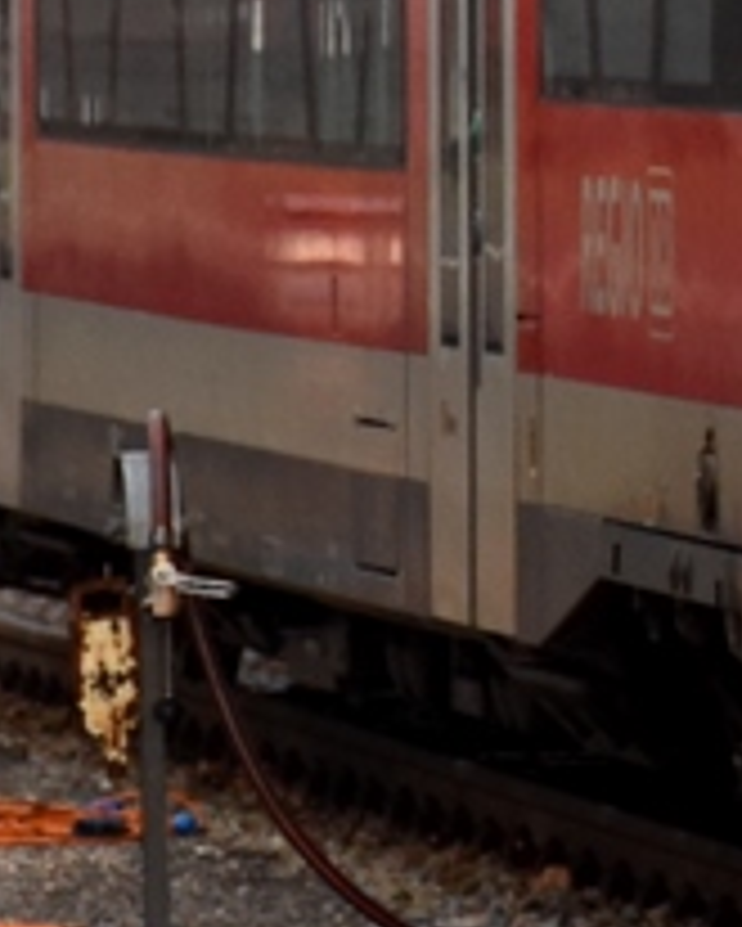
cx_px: 1578
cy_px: -603
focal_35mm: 655
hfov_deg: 2.4
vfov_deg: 2.9
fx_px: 17967
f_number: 5.3
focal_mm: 80
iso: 800
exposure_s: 1/800
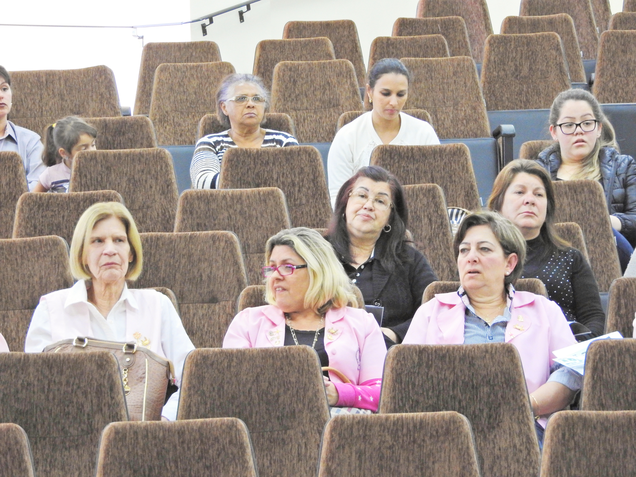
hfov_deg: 9.0
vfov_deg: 6.8
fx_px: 4042
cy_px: 238
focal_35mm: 220
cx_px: 318
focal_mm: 39.4
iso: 800
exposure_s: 1/13
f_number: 5.3
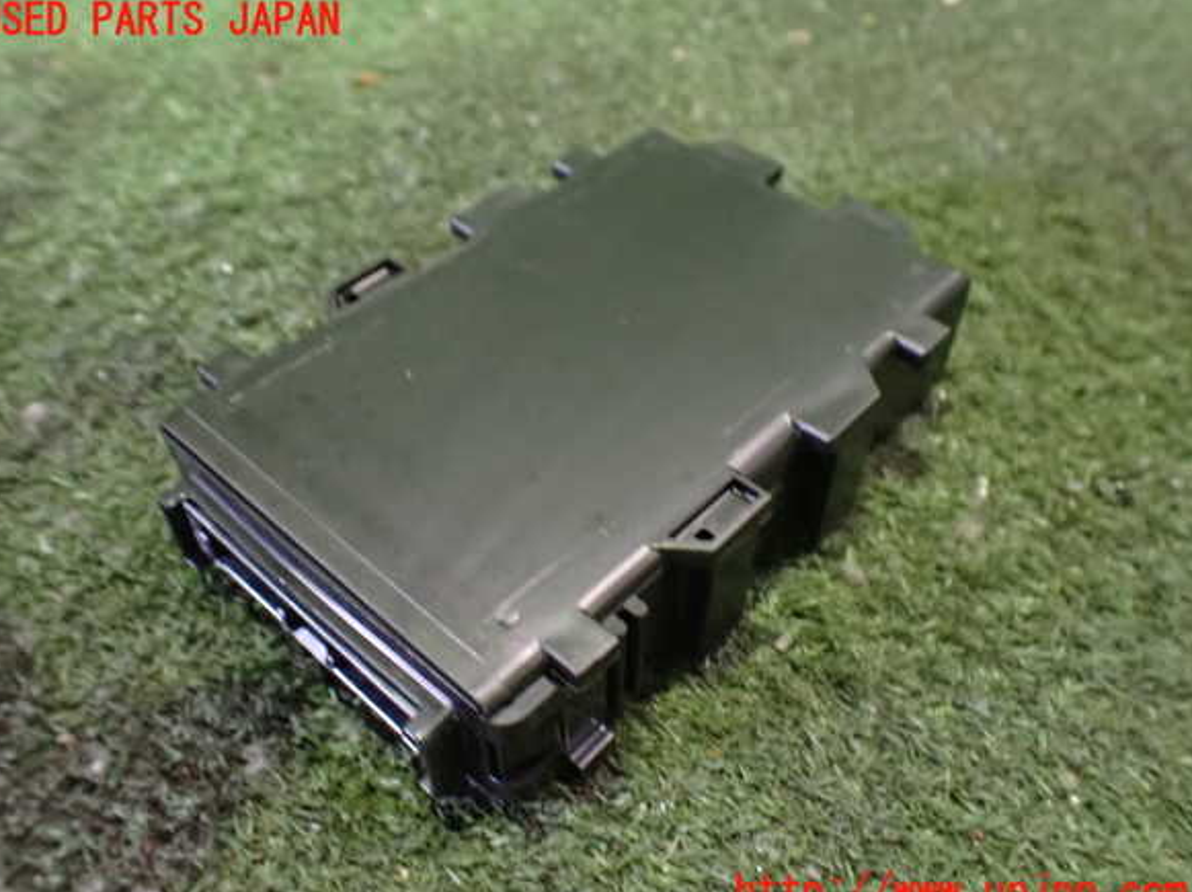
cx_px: 583
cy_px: 457
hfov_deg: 58.4
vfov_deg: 45.4
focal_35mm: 31
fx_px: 1067
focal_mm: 5.4
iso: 1250
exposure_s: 1/30
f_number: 2.3
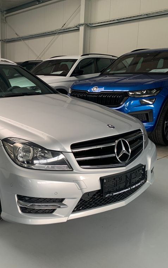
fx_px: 271
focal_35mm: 37
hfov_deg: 31.5
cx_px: -6
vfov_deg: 52.7
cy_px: 134
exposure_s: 1/117
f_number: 1.8
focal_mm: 4.25
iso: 100
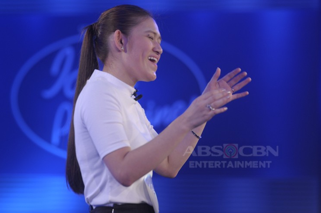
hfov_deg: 7.1
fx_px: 2600
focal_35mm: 292
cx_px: 152
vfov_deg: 4.7
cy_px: 100
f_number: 2.8
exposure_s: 1/80
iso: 400
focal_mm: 180
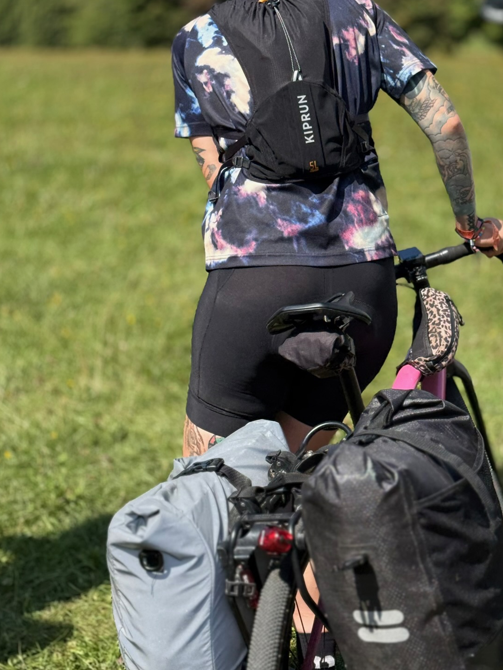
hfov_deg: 21.5
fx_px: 1318
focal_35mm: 68
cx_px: 329
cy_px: 251
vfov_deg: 28.5
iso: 64
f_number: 1.78
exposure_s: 1/2865
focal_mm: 6.76
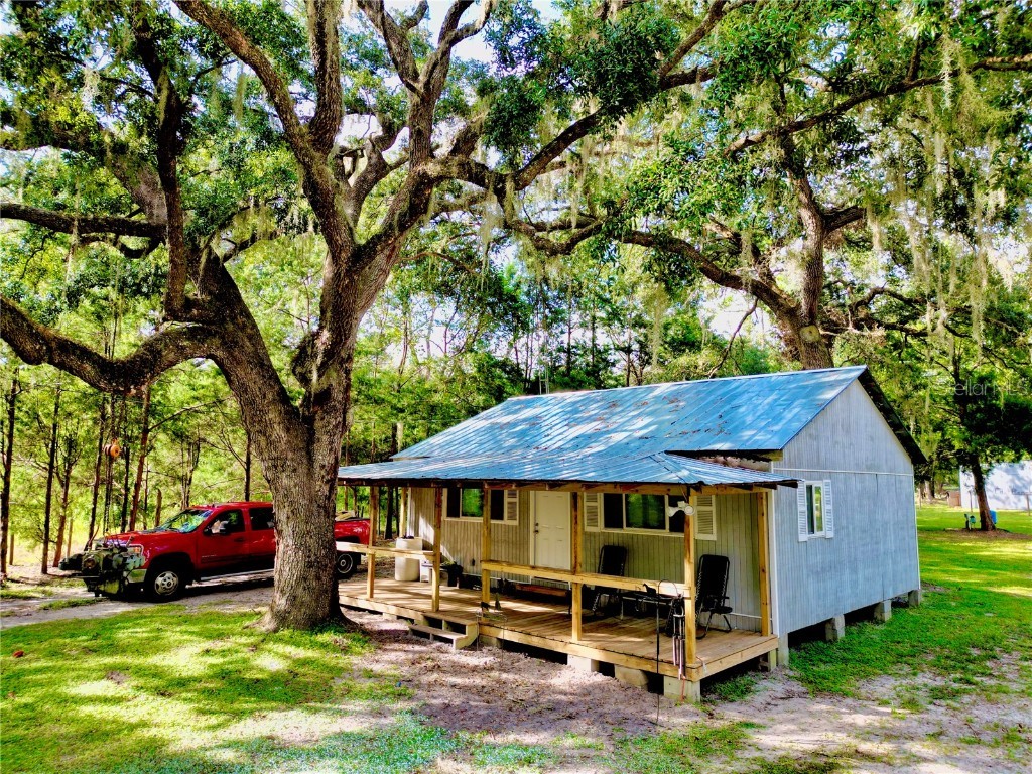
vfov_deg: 56.8
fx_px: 716
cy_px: 387
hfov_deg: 71.6
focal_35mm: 24
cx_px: 516
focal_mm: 6.72
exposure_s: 1/350
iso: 150
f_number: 1.7
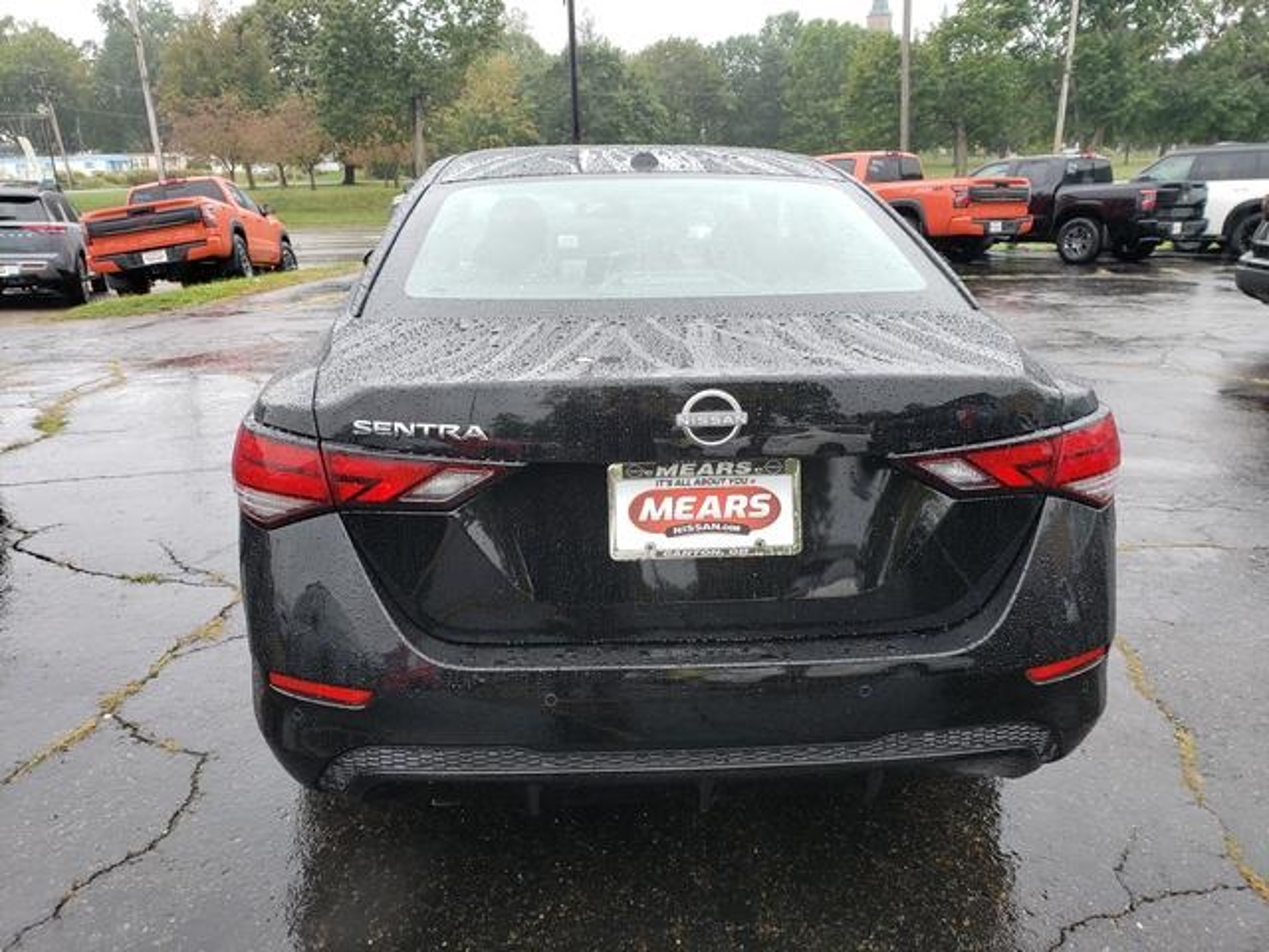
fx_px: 953
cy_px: 476
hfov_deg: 67.3
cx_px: 634
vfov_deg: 53.1
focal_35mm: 26
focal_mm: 4.3
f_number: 2.4
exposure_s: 1/120
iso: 80
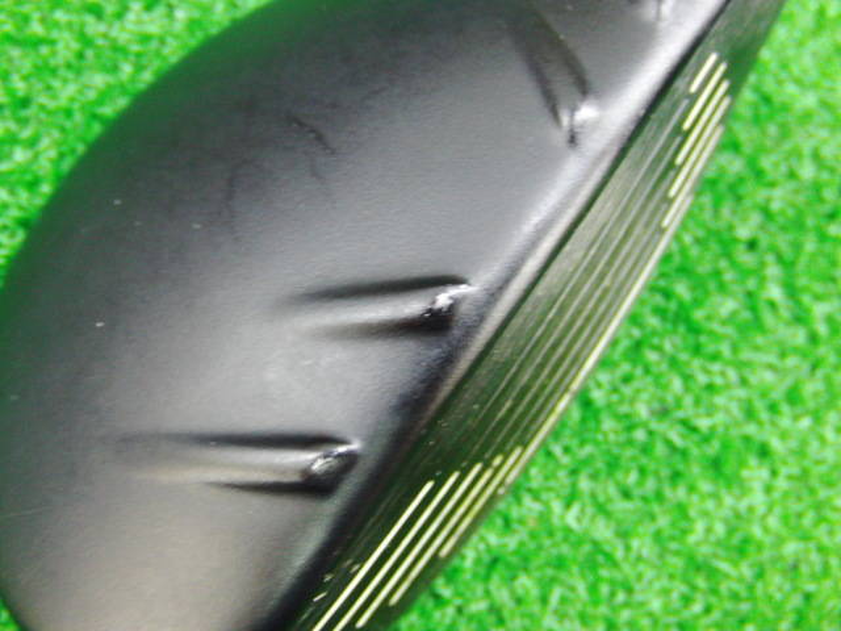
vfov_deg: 38.7
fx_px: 899
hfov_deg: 50.1
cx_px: 420
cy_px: 316
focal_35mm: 37
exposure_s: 1/10
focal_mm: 6.42
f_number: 3.6
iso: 400
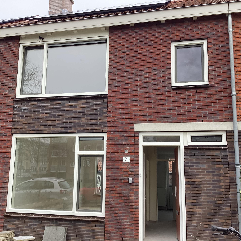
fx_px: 291
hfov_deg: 44.9
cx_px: 108
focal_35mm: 37
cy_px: 120
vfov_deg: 44.9
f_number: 2.4
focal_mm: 3.3
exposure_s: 1/100
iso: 32
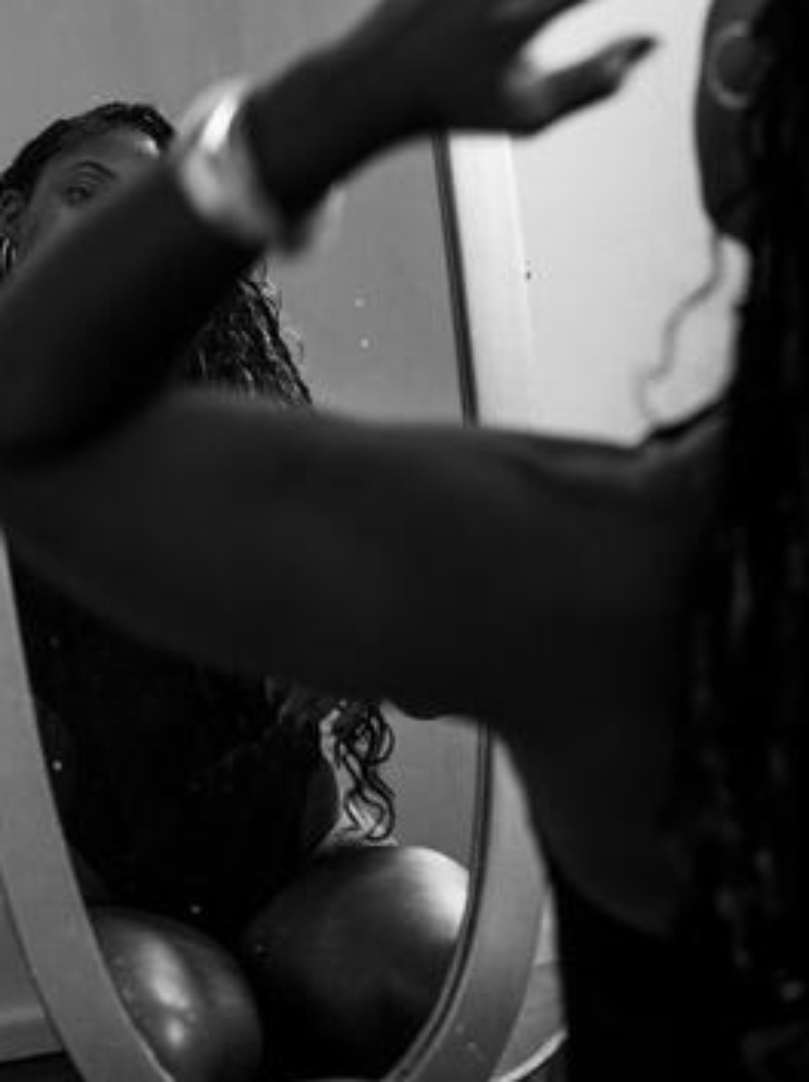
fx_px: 2679
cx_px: 231
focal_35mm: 86
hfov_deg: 17.1
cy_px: 221
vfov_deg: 22.5
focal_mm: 35
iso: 400
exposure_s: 1/50
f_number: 2.8
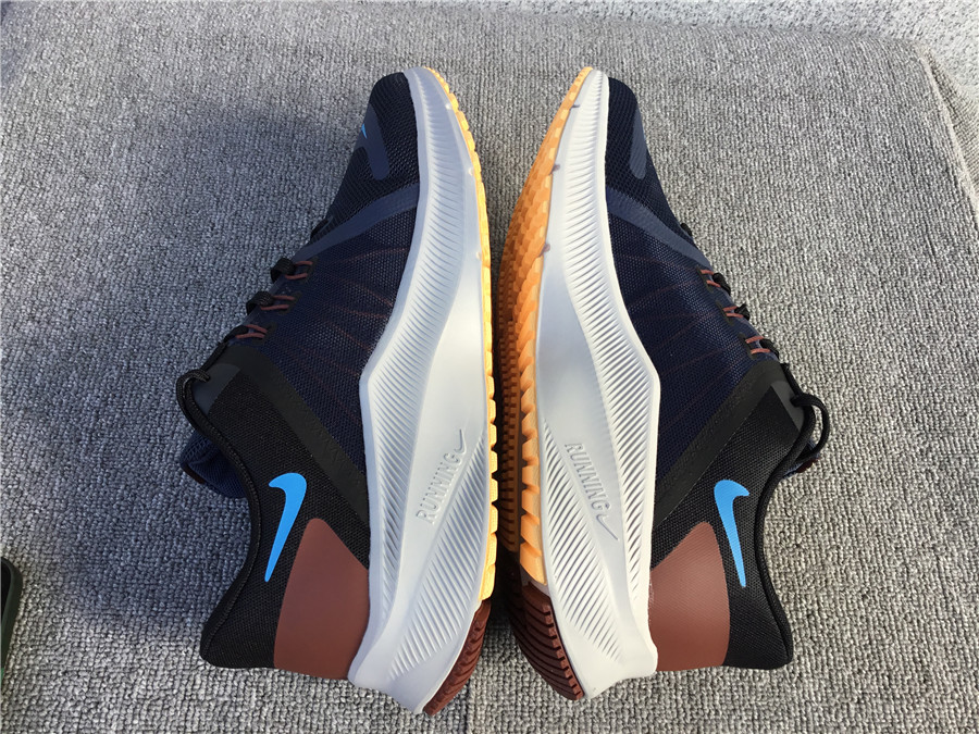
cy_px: 367
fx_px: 877
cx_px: 490
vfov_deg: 45.4
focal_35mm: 31
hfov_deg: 58.4
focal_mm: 3.3
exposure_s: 1/198
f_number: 2.4
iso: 25
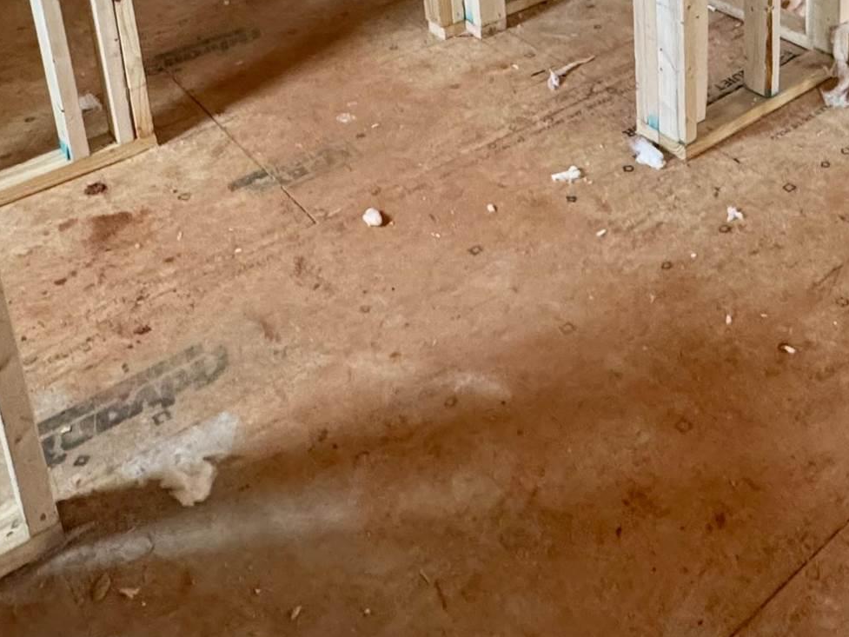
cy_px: -162
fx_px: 1079
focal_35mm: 44
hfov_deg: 41.3
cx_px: 663
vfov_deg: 28.0
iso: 320
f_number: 2.2
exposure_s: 1/99
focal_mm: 2.22
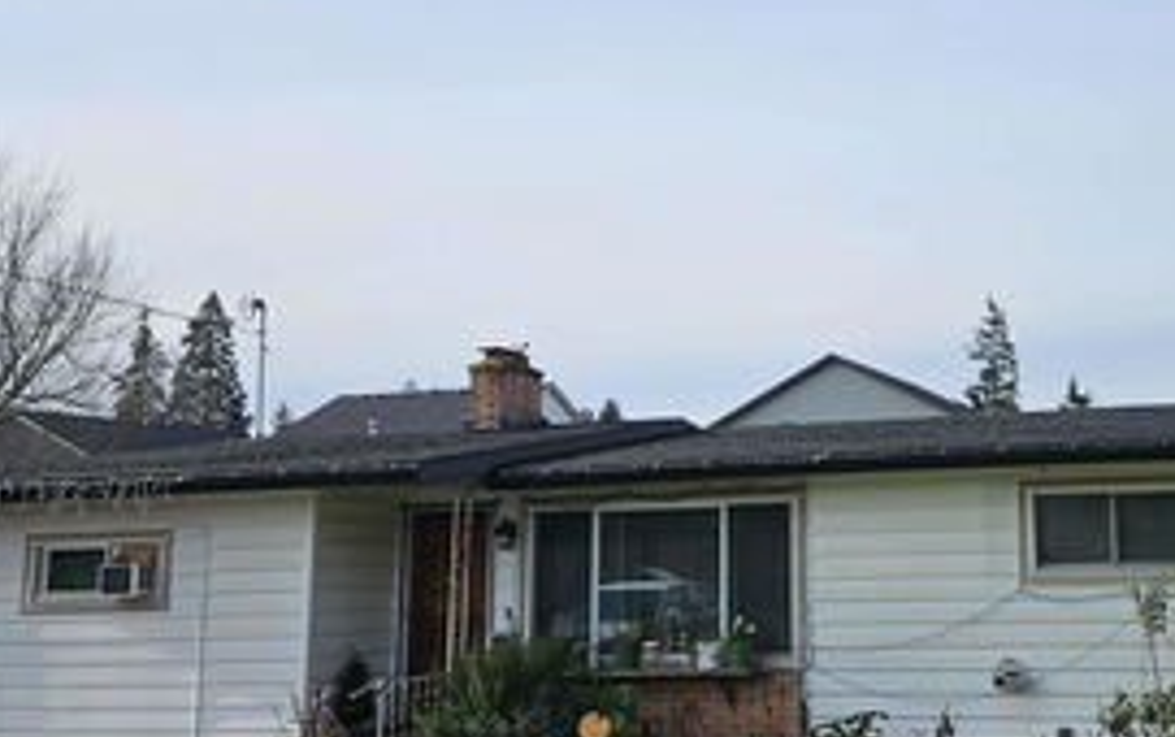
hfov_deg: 41.5
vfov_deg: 28.0
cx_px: 945
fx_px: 1475
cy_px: 290
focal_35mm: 46
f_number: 1.8
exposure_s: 1/2913
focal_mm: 5.4
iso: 25
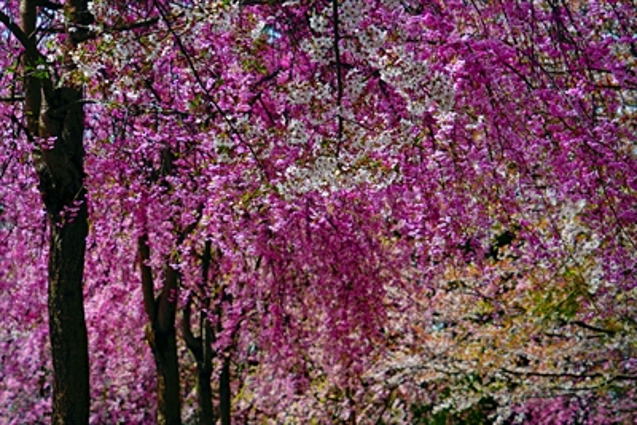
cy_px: 212
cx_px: 318
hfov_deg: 14.9
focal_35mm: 138
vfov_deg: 9.9
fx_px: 2443
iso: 100
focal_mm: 92
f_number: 8
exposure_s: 1/320
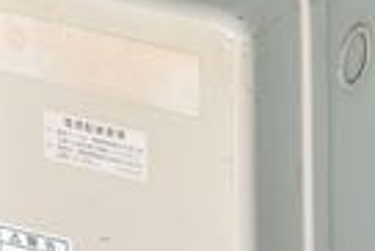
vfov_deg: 4.5
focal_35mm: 303
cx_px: -61
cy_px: 168
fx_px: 3158
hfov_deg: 6.8
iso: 1250
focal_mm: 55
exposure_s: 1/1000
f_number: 6.3
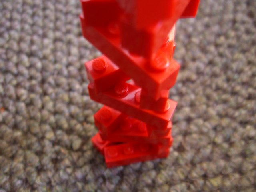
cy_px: 96
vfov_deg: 37.7
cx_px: 128
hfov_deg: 49.0
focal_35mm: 38
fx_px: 281
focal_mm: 7.9
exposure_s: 1/8
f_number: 2.8
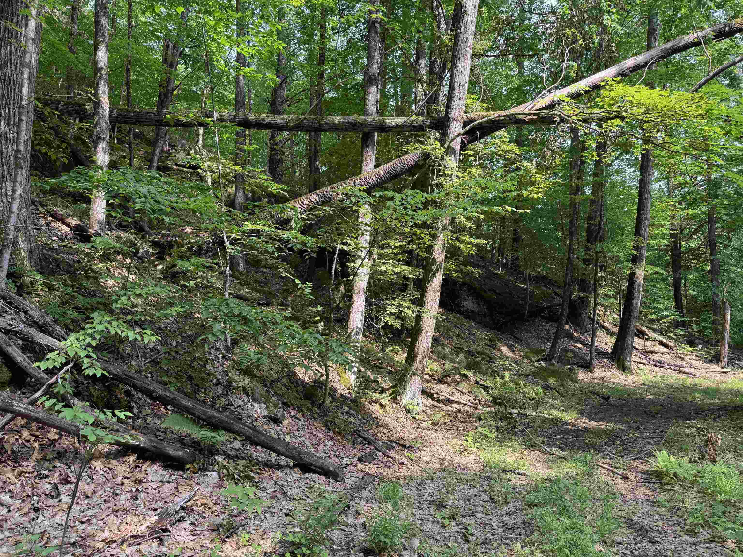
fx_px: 515
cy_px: 278
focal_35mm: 24
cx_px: 372
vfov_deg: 56.8
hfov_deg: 71.6
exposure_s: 1/304
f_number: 1.78
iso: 80
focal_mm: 6.76
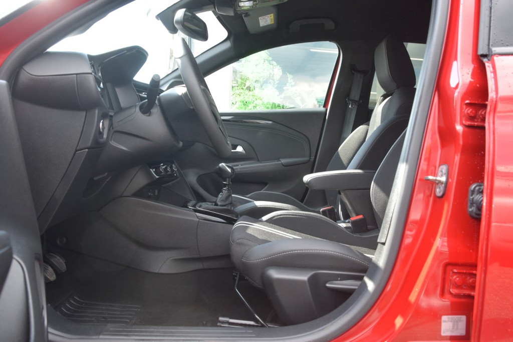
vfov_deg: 41.7
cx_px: 256
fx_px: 449
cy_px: 171
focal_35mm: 32
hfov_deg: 59.5
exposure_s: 1/160
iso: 400
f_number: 6.3
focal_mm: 21
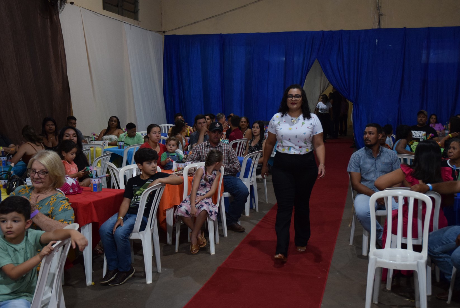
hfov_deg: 44.9
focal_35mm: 44
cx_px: 230
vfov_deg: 30.9
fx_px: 556
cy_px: 154
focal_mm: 29
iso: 1600
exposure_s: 1/60
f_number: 3.8
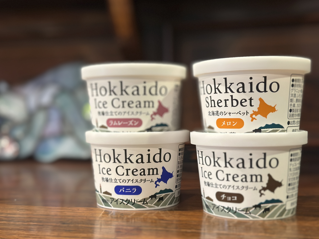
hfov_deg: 38.2
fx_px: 461
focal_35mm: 50
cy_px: 118
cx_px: 164
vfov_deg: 29.1
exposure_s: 1/50
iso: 400
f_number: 1.78
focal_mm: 6.86
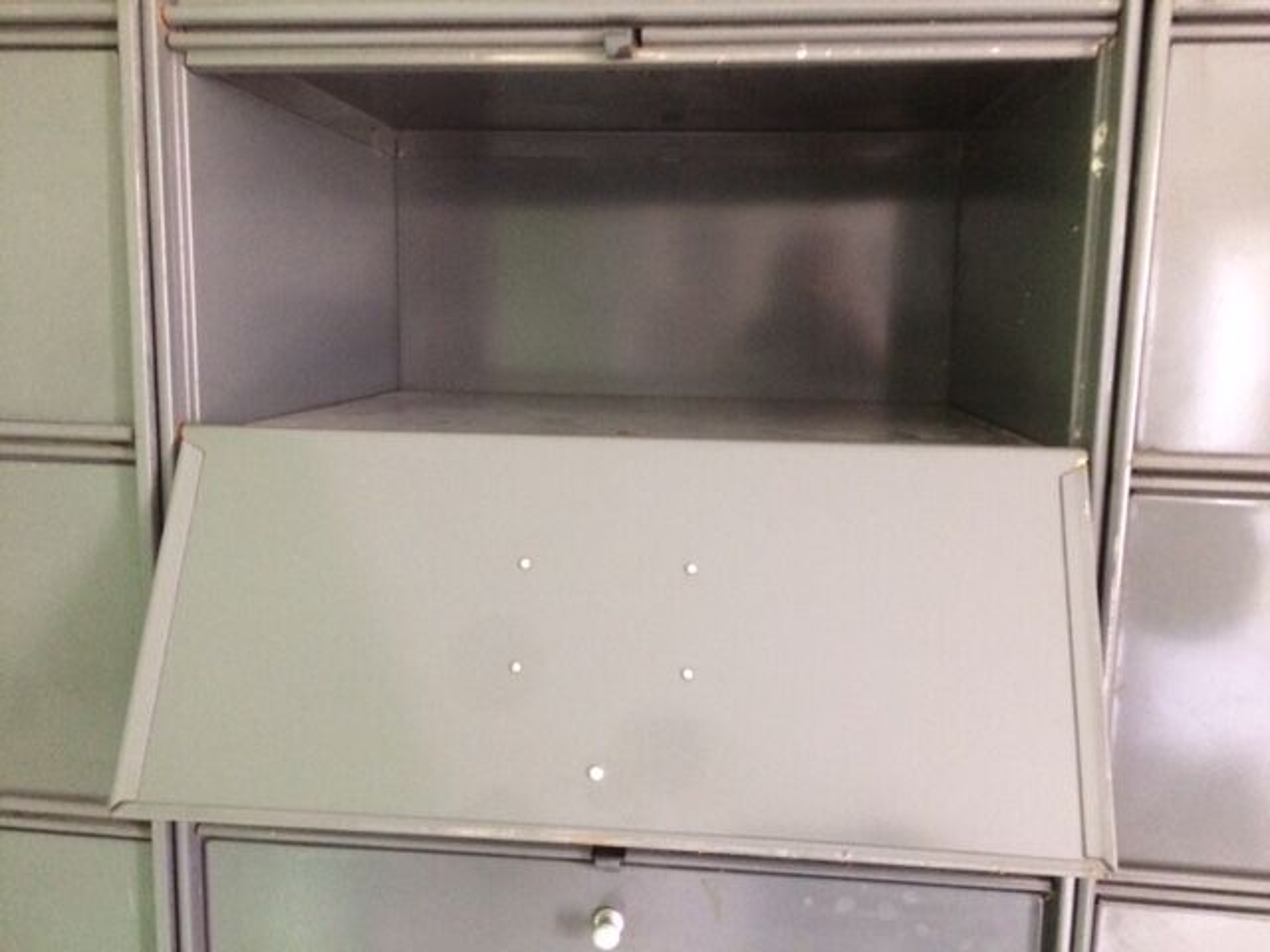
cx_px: 635
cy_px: 476
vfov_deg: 48.2
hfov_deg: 61.7
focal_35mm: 29
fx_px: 1064
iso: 500
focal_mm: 4.15
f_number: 2.2
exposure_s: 1/15
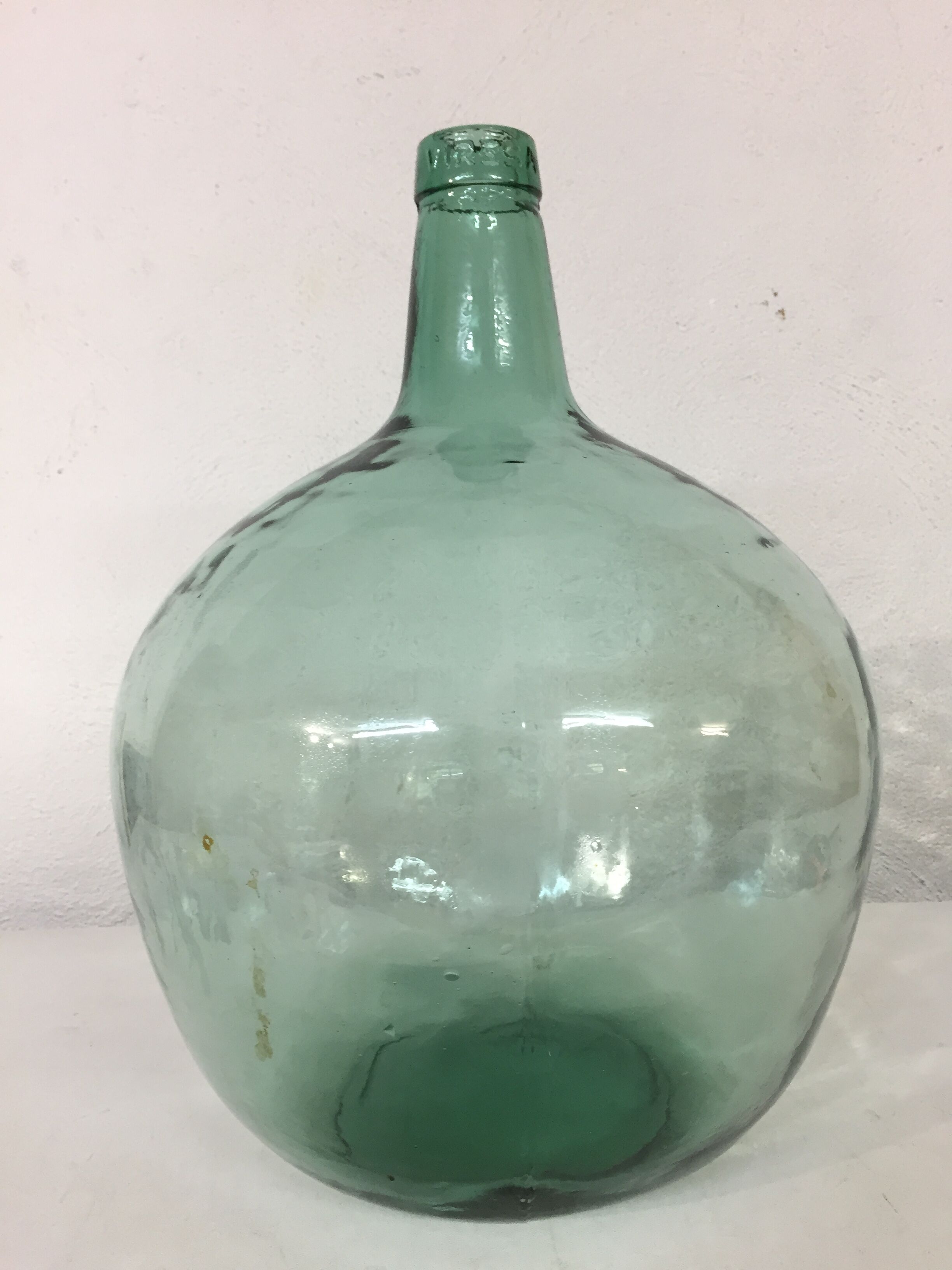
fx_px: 1063
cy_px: 635
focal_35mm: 29
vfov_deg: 61.7
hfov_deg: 48.2
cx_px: 476
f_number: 2.2
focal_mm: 4.15
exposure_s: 1/33
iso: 100
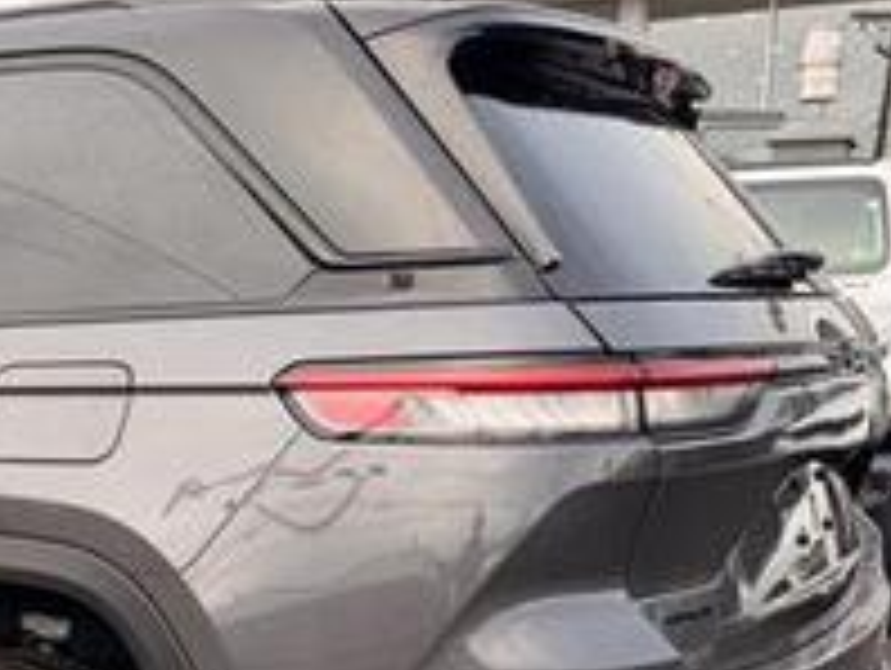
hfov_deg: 29.3
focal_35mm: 61
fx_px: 1572
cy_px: 549
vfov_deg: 23.7
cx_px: -32
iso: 80
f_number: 1.78
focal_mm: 6.76
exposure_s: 1/602
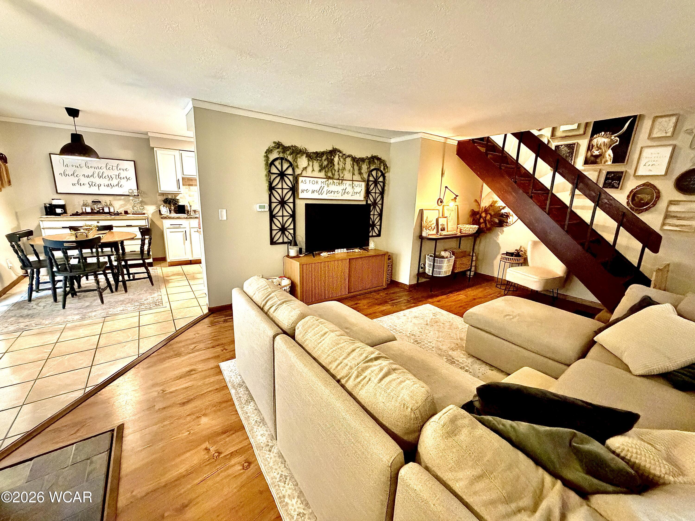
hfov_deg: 102.1
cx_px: 348
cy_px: 260
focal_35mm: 14
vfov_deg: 85.7
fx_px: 281
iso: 1000
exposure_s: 1/60
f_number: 2.2
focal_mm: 2.22
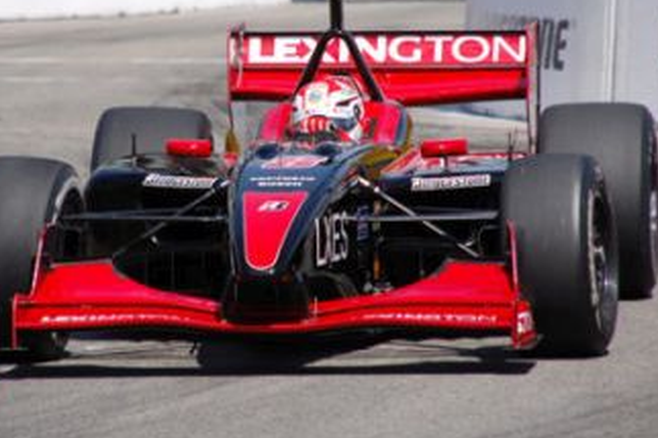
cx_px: 296
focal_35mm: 466
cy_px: 134
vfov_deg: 2.9
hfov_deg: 4.4
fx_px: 8509
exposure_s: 1/800
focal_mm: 200
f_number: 6.3
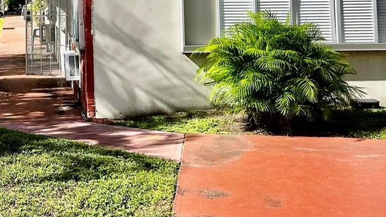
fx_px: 747
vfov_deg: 15.7
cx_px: 40
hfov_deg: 27.9
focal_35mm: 73
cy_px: -68
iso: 50
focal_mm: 5.7
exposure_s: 1/3165
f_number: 1.5
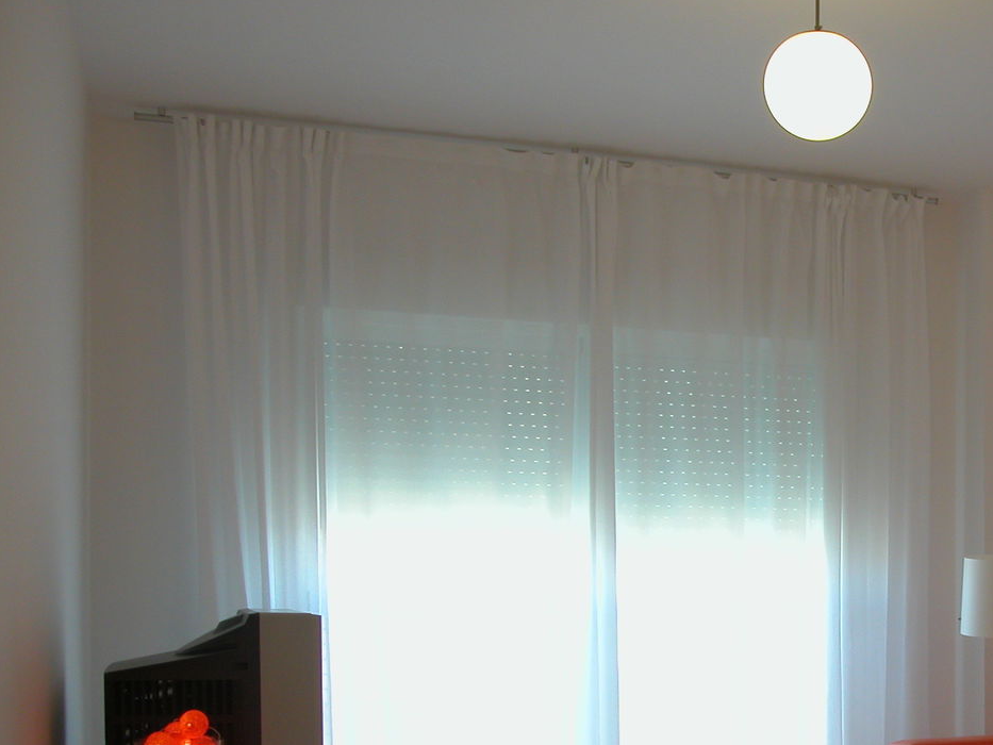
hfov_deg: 37.6
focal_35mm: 48
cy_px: 602
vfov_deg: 29.5
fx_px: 1377
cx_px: 849
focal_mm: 7.1
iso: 100
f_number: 6.3
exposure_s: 1/10.3
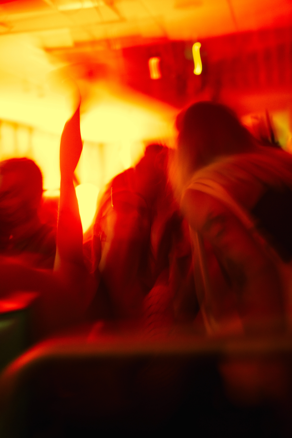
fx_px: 852
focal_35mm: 70
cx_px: 146
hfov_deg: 19.5
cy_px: 219
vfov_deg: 28.8
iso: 1600
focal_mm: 70
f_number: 3.5
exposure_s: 1/6
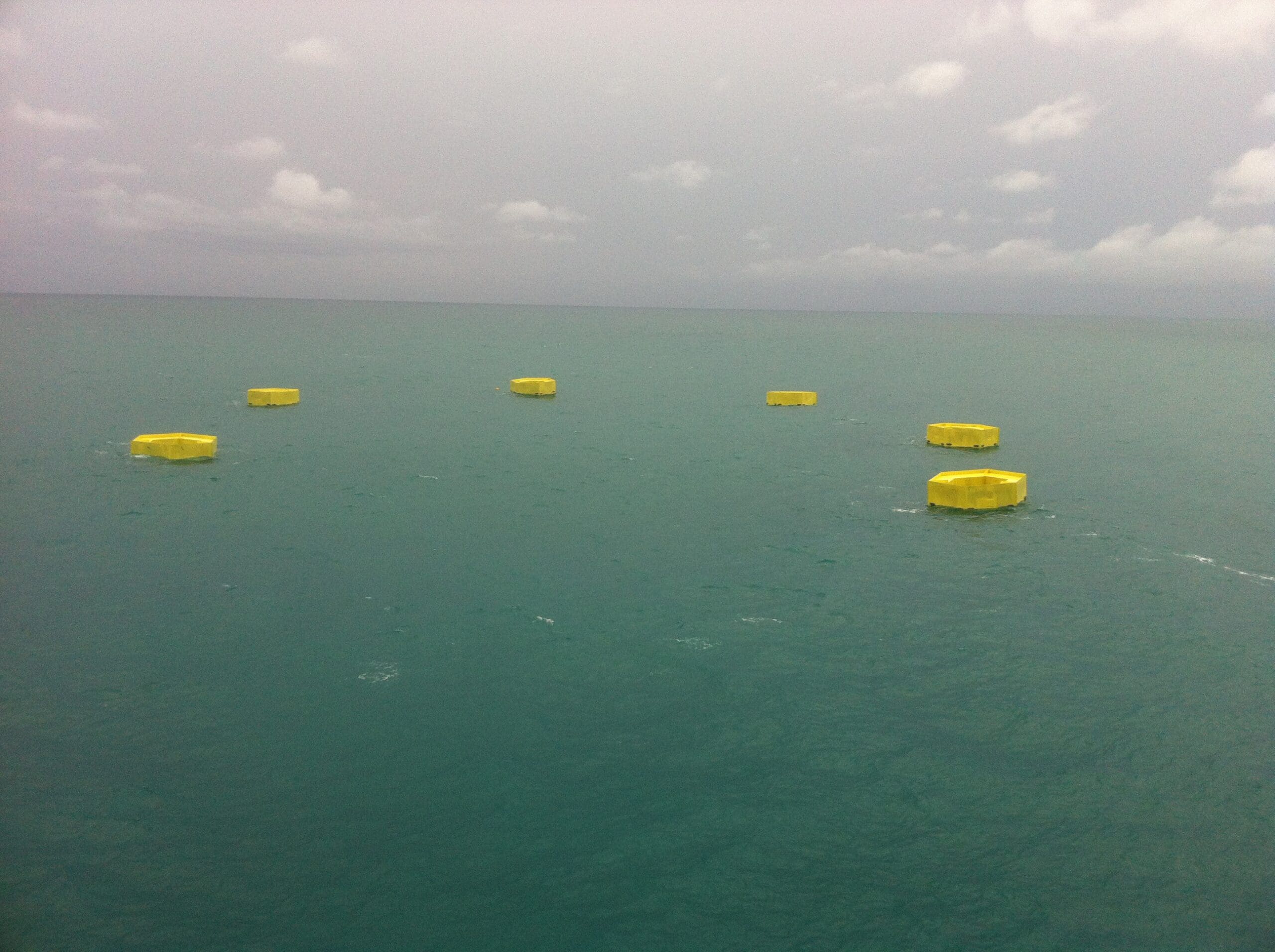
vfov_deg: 40.6
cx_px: 638
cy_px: 476
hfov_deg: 52.7
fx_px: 1287
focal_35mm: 35
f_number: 2.8
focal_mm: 3.85
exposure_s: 1/120
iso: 100
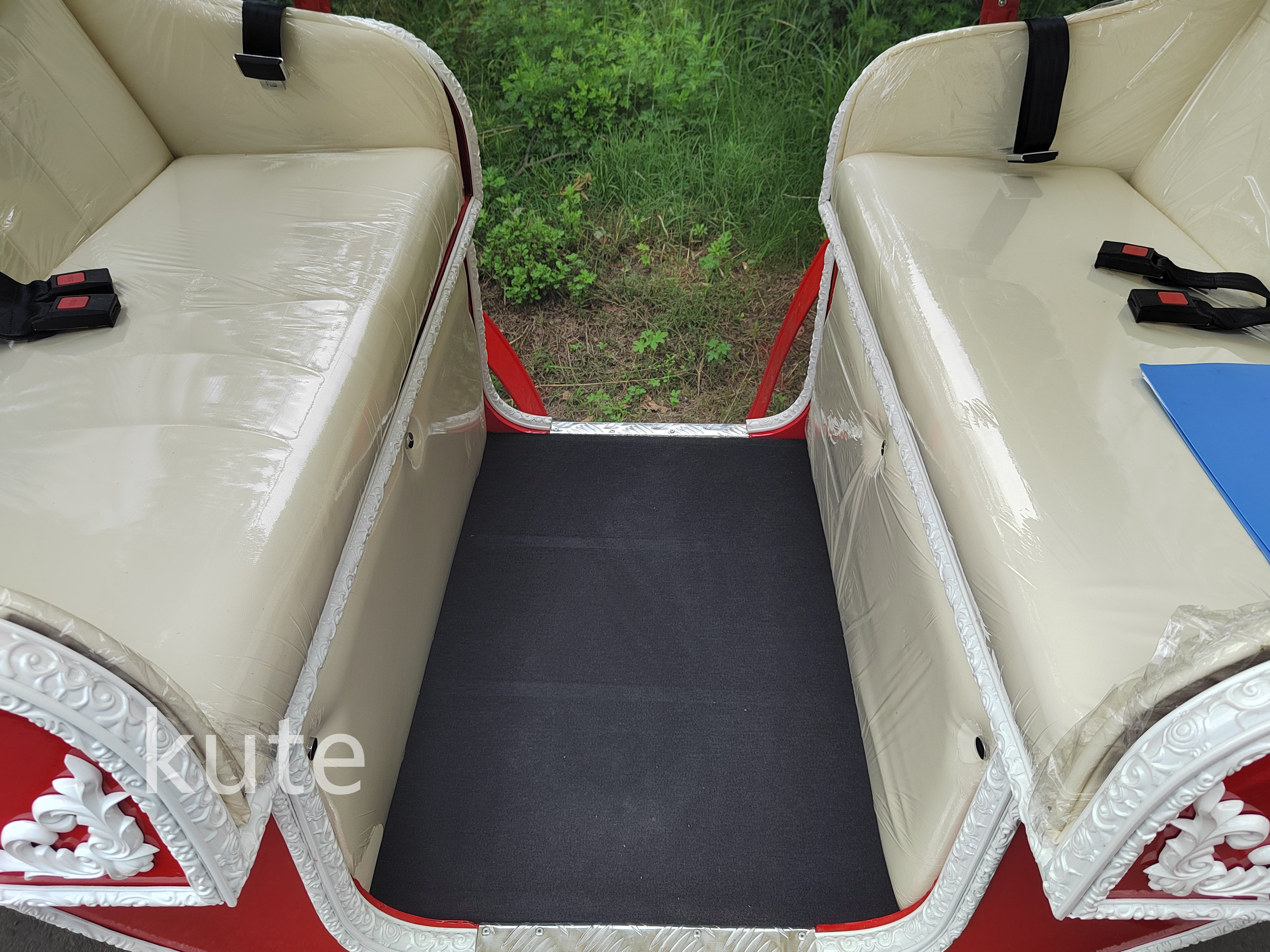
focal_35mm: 24
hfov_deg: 71.6
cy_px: 483
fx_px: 881
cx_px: 654
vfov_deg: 56.8
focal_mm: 5.52
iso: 481
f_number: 1.9
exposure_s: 1/850
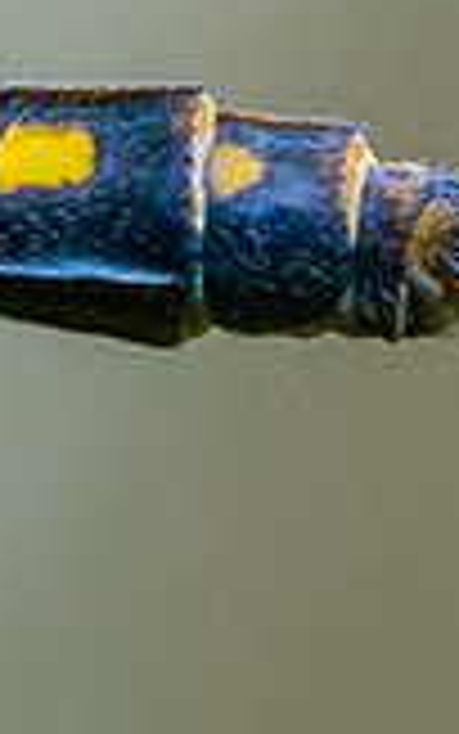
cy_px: 68
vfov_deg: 1.1
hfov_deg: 0.7
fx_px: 37495
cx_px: -2542
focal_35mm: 1875
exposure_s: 1/320
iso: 1000
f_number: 8
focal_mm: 200
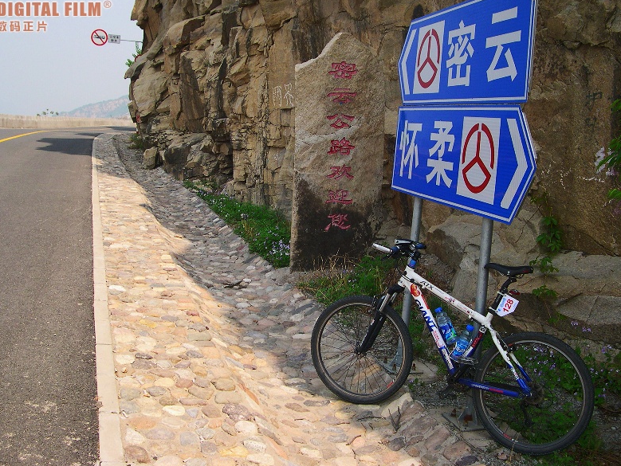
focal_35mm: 39
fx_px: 700
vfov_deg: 36.8
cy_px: 229
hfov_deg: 47.8
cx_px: 305
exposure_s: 1/116
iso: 100
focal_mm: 8
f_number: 7.6
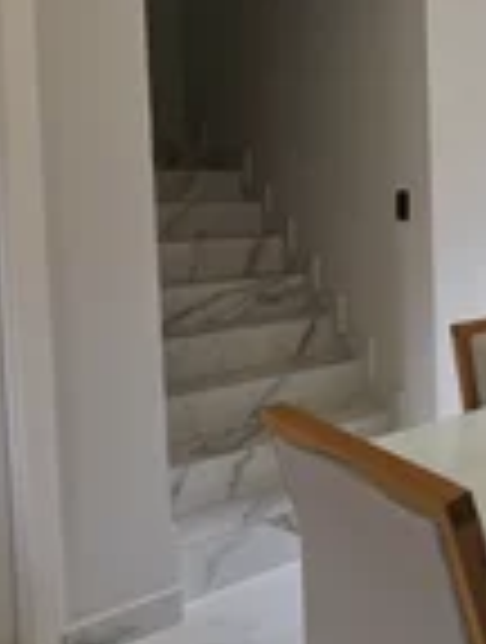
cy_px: 234
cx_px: 644
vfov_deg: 51.9
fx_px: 652
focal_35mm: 35
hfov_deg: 31.0
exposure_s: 1/60
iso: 40
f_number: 1.9
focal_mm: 2.2
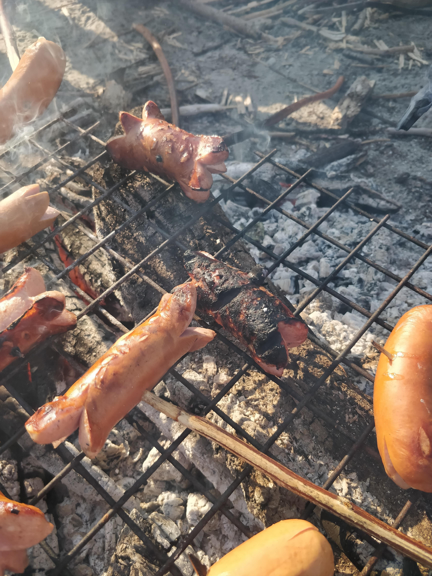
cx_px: 216
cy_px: 288
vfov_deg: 71.6
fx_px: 399
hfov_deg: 56.8
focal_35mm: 24
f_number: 1.7
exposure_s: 1/860
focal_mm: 4.1
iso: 200
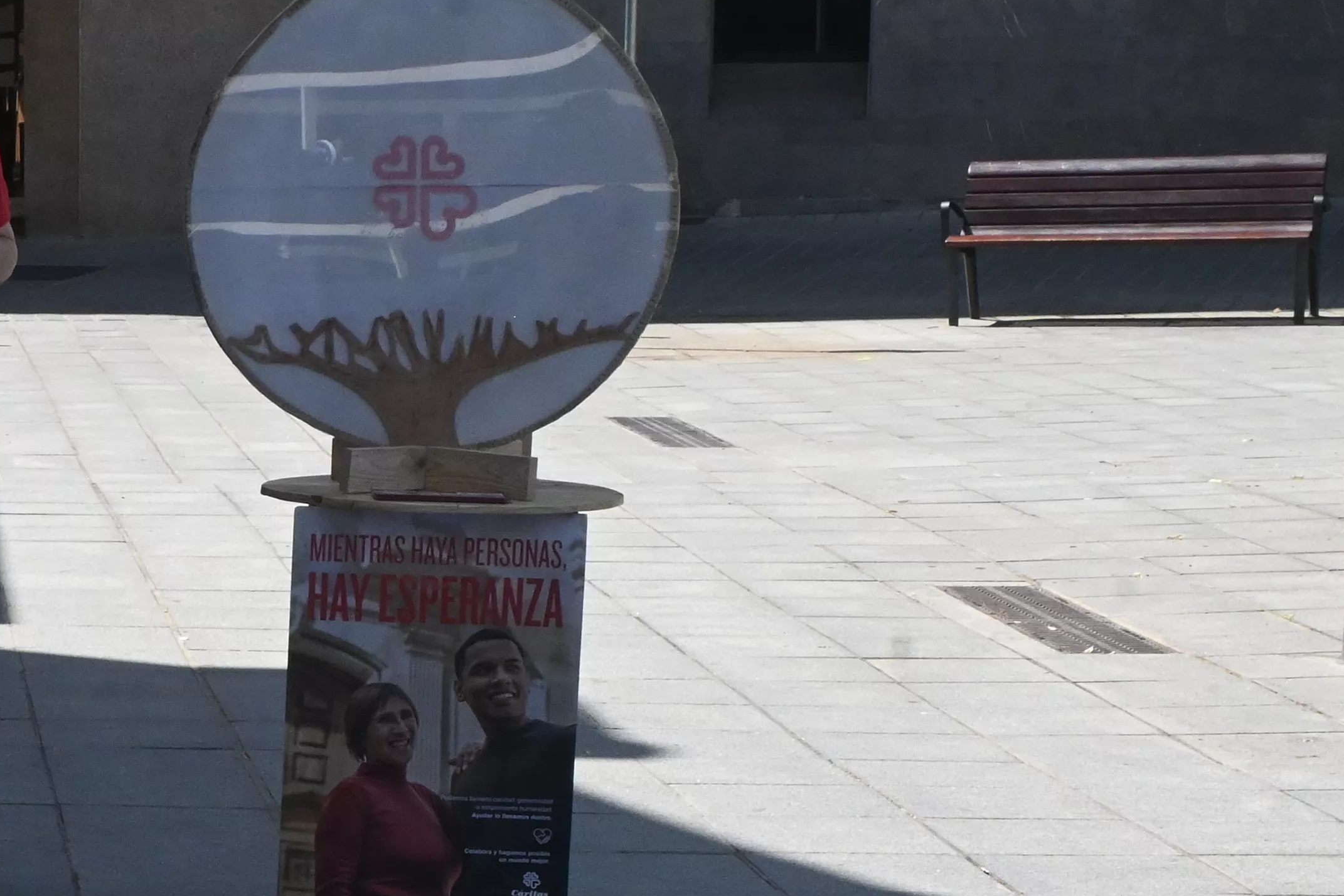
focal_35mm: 117
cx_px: -227
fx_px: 4368
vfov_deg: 11.6
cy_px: 887
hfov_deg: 16.8
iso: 1600
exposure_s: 1/1000
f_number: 16
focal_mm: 30
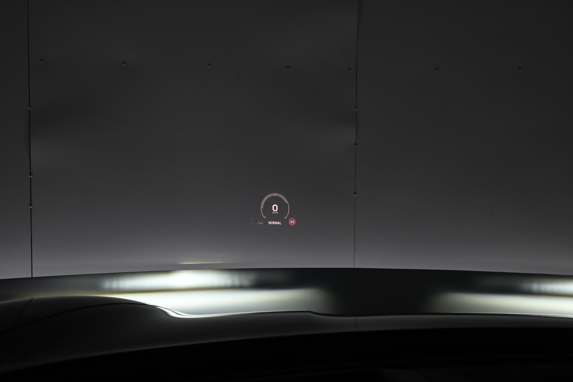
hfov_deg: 47.2
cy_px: 191
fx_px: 657
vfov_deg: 32.4
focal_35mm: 41
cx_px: 286
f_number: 8
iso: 640
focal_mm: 27.5
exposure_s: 1/200
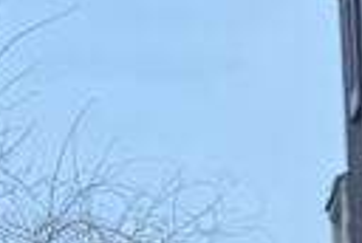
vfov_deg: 6.3
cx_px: -136
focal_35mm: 199
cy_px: 743
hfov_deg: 10.1
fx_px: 2006
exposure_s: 1/60
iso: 250
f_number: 1.78
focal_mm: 6.76
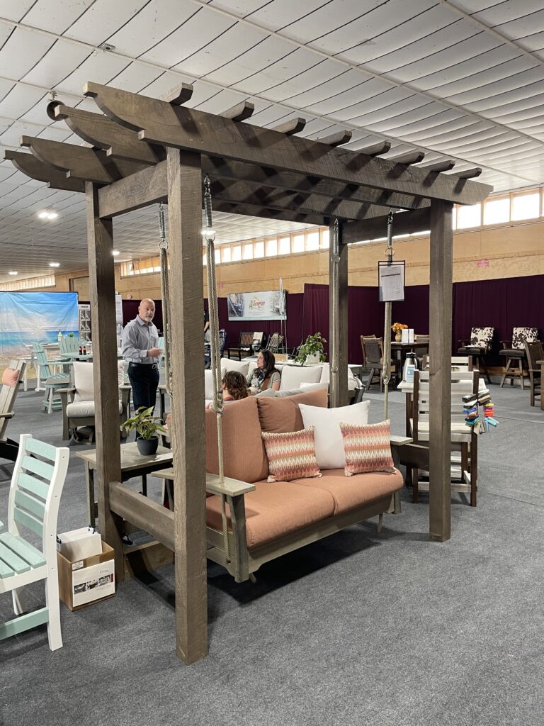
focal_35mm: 26
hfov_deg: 53.1
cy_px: 363
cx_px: 272
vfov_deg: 67.3
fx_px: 545
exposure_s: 1/60
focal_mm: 4.2
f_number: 1.6
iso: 80
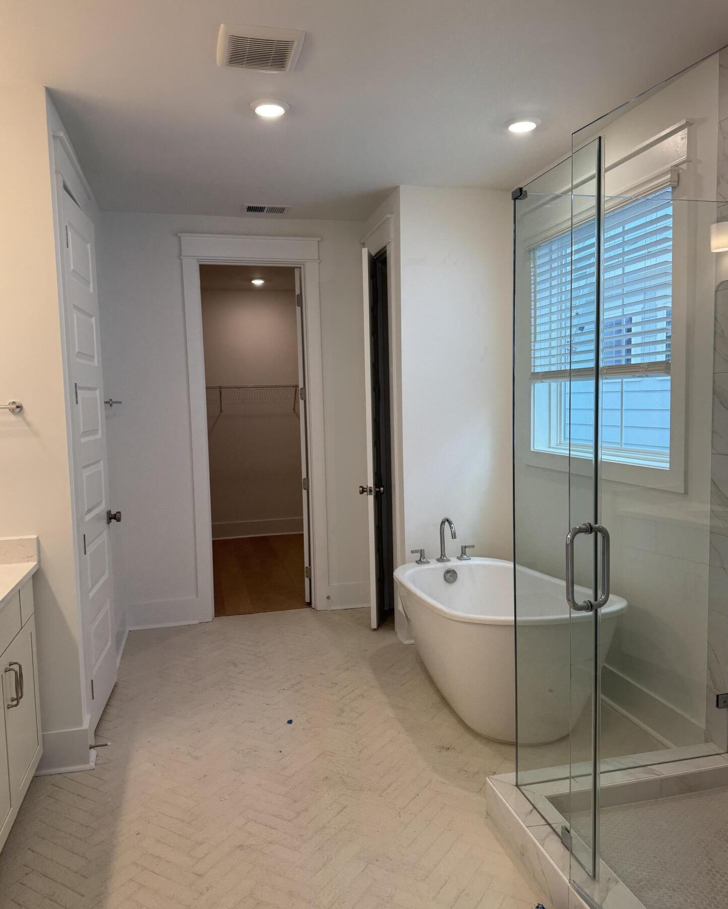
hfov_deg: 54.9
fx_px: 700
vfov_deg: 66.0
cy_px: 459
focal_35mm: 26
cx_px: 358
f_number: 1.78
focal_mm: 6.76
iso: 50
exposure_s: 1/120
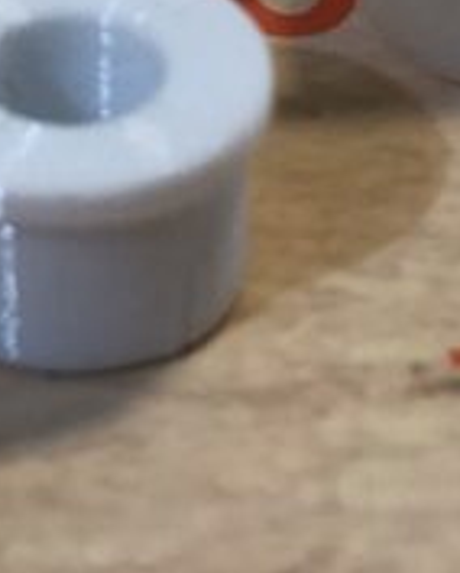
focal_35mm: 158
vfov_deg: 12.0
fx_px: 2684
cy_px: -19
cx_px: 155
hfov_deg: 9.8
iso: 40
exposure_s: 1/17
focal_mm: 3.99
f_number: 1.8
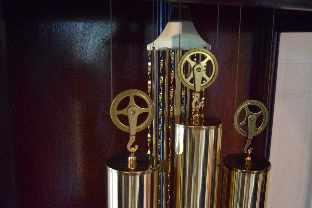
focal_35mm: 39
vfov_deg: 34.2
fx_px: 338
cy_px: 104
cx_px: 156
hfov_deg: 49.6
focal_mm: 26
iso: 6400
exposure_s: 1/30
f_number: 4
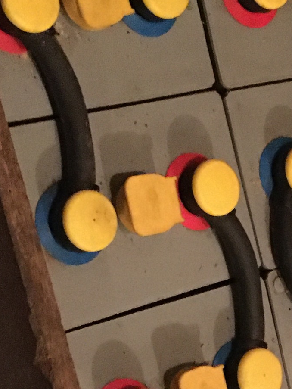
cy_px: 396
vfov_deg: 17.9
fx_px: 1203
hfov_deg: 13.6
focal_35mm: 107
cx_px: 299
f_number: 2.2
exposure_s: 1/17
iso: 1000
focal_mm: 4.15
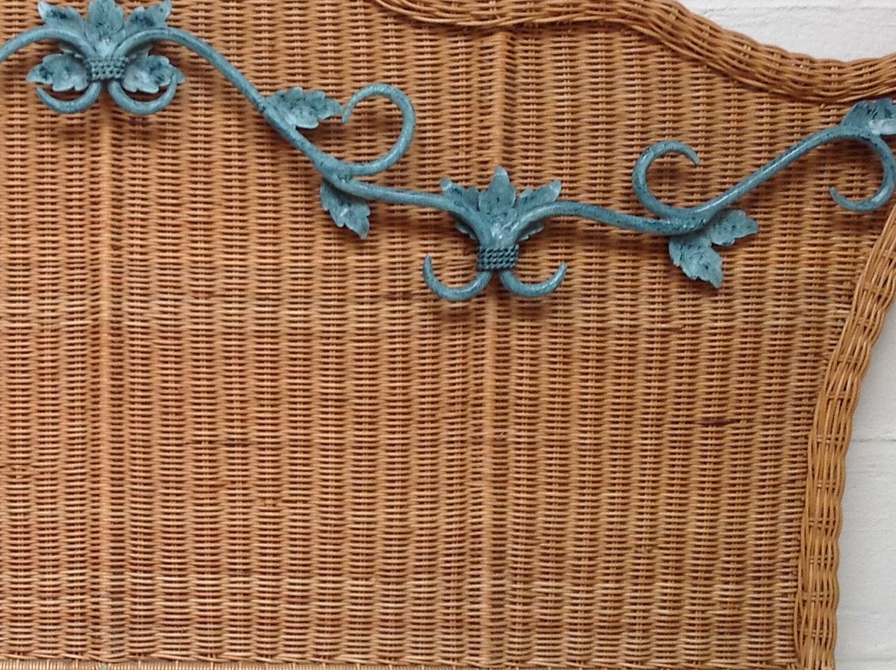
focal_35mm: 72
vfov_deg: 20.3
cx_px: 90
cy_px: 435
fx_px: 1861
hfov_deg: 26.2
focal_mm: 4.28
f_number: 2.4
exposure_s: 1/40
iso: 80
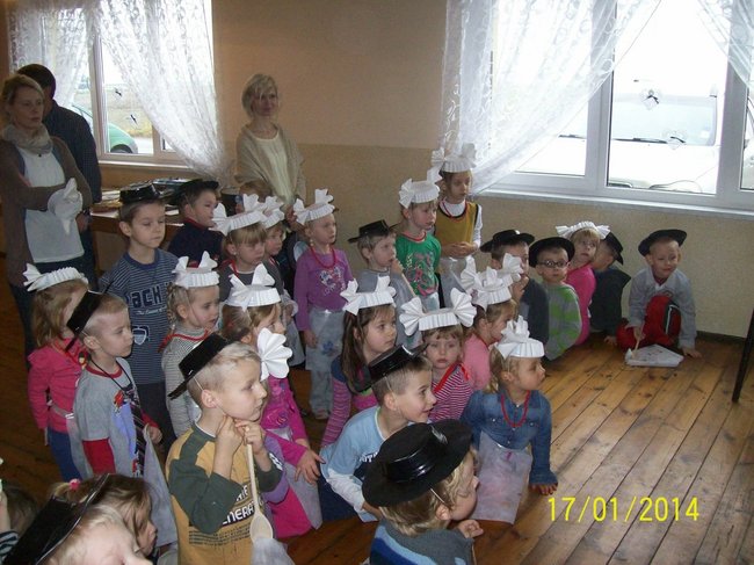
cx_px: 377
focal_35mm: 36
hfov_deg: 51.4
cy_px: 282
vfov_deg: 39.6
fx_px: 784
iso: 200
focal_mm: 6
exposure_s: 1/64
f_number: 2.7
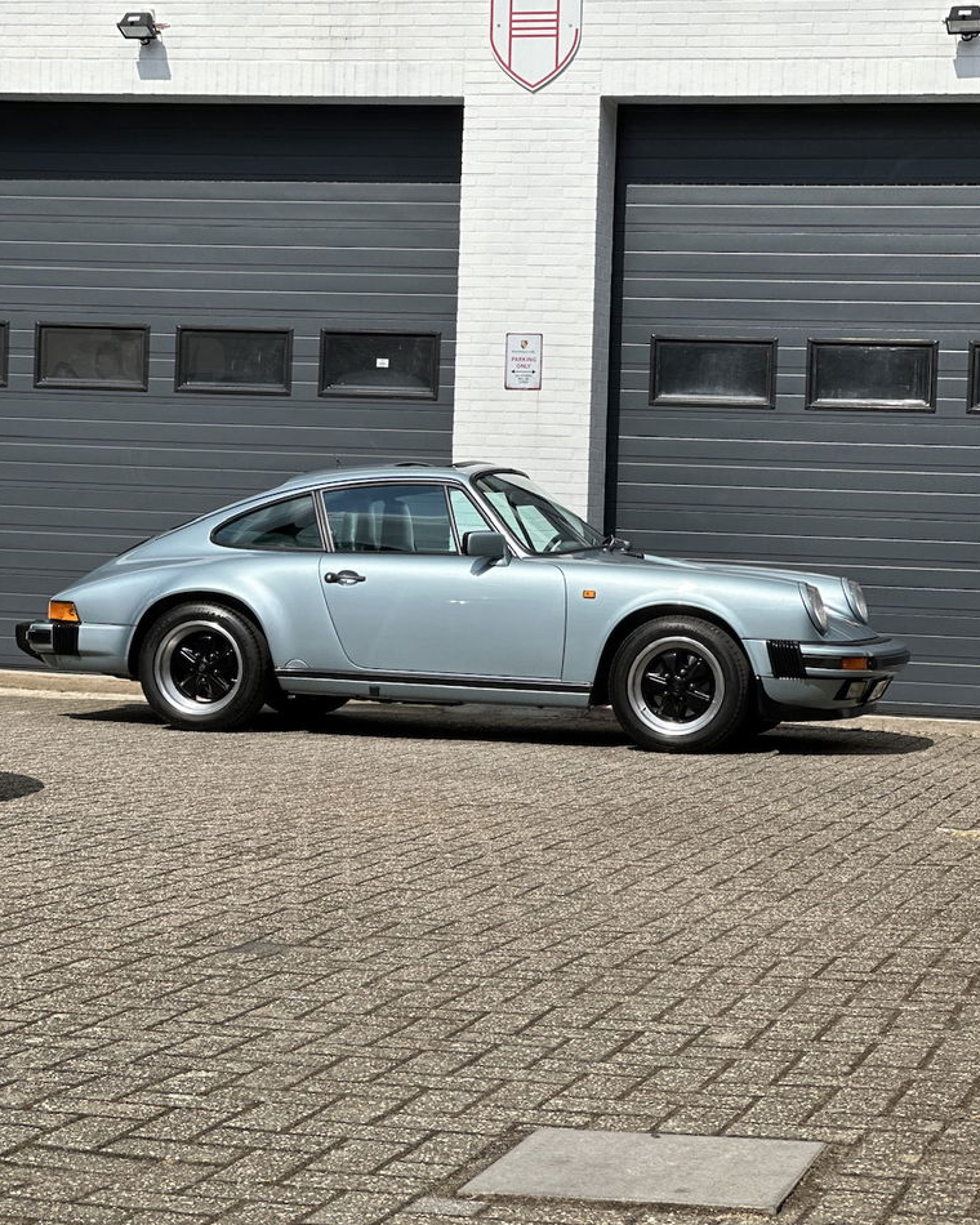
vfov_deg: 23.6
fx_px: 2937
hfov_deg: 18.9
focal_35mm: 81
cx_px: 491
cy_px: 597
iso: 32
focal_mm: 9
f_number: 2.8
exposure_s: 1/1179
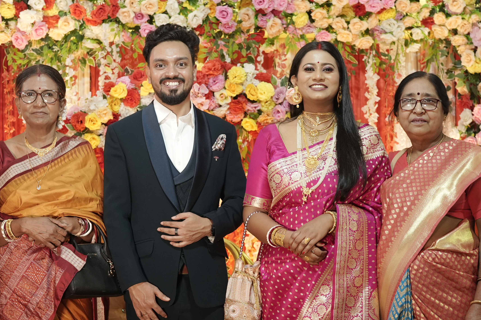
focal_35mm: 72
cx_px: 189
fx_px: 962
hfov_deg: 28.0
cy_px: 266
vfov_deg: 18.7
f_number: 2.8
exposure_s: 1/200
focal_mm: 35
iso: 1000
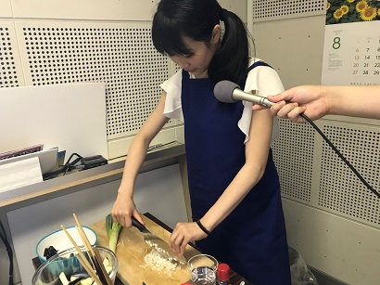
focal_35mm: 28
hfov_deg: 63.5
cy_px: 142
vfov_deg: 49.7
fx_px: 307
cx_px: 190
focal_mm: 3.99
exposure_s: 1/17
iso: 40
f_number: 1.8
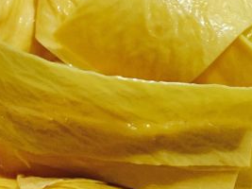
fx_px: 553
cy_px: 67
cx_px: 131
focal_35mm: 76
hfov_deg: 25.7
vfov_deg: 19.3
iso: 250
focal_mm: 4.15
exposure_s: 1/33
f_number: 2.2
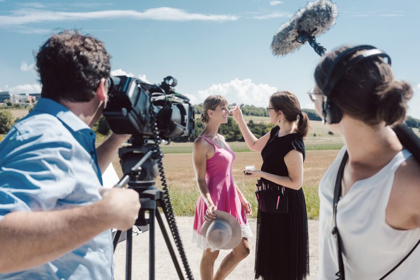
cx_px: 210
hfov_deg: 54.4
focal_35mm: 35
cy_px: 140
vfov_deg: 37.9
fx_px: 408
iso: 100
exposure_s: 1/250
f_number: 4
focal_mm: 35
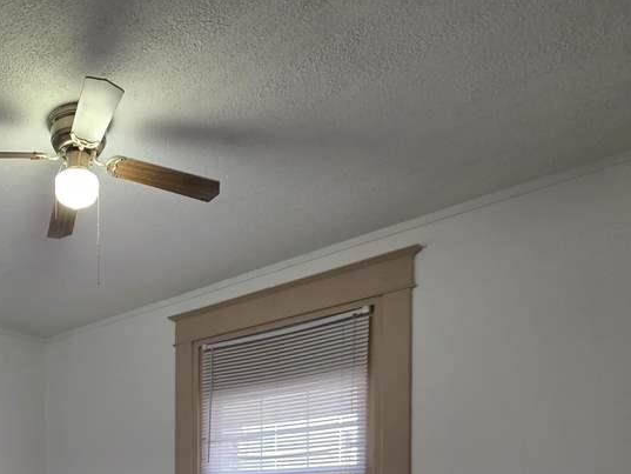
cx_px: 68
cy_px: 523
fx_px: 565
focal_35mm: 31
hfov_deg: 51.8
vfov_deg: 37.8
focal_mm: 2.2
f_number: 1.9
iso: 200
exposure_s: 1/60
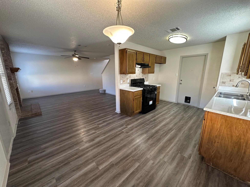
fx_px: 101
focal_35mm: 14
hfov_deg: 102.1
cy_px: 94
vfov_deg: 85.7
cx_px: 125
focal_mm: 2.22
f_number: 2.2
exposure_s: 1/60
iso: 200
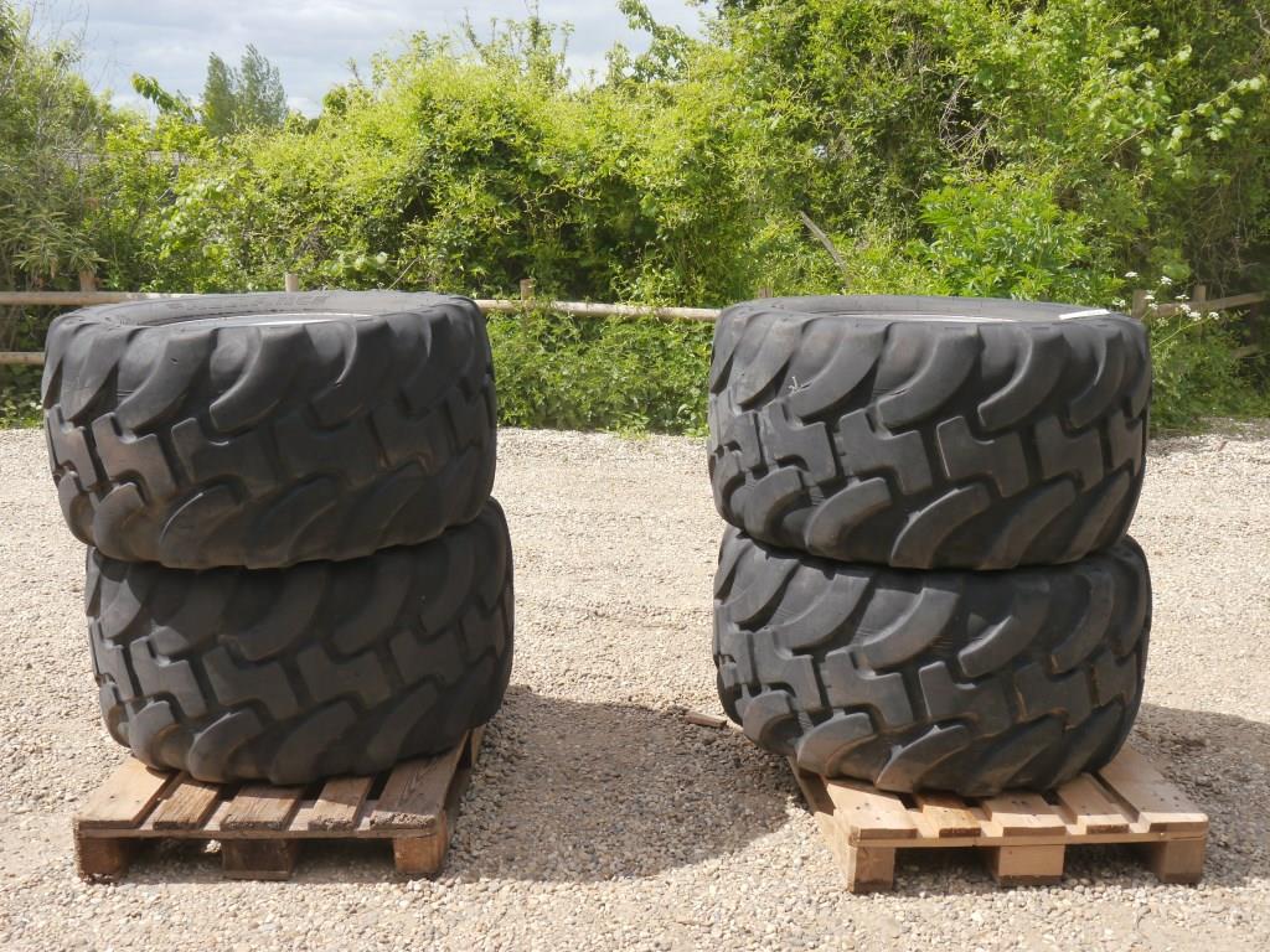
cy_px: 476
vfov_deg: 39.7
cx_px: 635
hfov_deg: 51.4
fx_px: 1321
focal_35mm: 36
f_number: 7.1
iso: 160
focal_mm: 18
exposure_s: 1/250
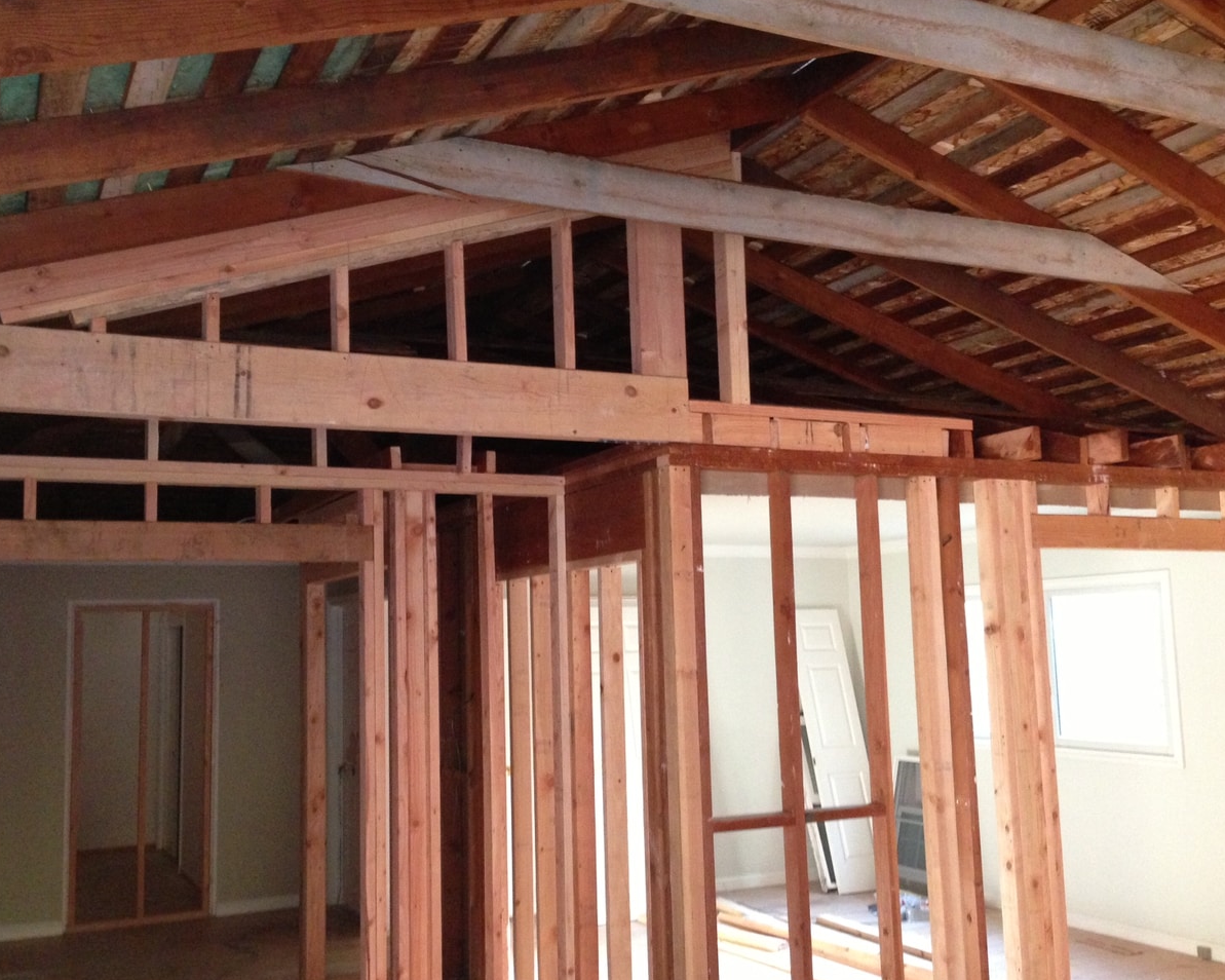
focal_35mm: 36
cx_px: 564
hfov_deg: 50.2
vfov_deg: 41.1
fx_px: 1305
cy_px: 511
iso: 400
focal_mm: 4.13
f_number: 2.4
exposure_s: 1/20
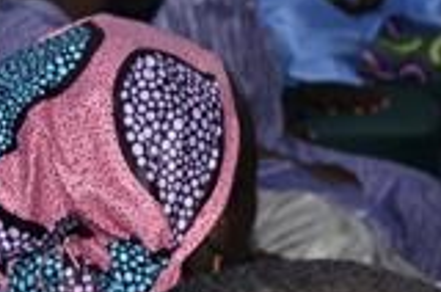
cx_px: 193
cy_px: 227
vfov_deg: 4.5
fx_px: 3729
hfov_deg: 6.8
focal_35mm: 305
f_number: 8
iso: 400
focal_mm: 50
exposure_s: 1/60
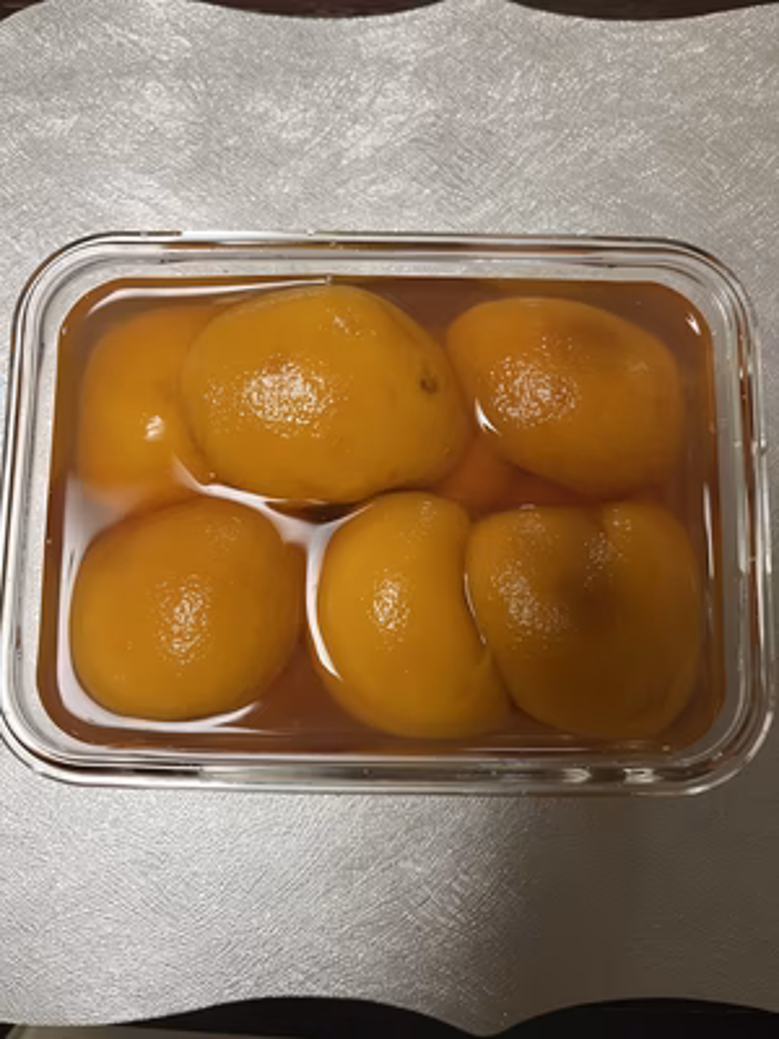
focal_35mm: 26
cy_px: 520
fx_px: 780
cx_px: 390
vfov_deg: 67.3
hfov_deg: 53.1
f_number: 1.6
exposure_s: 1/50
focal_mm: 5.1
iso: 100
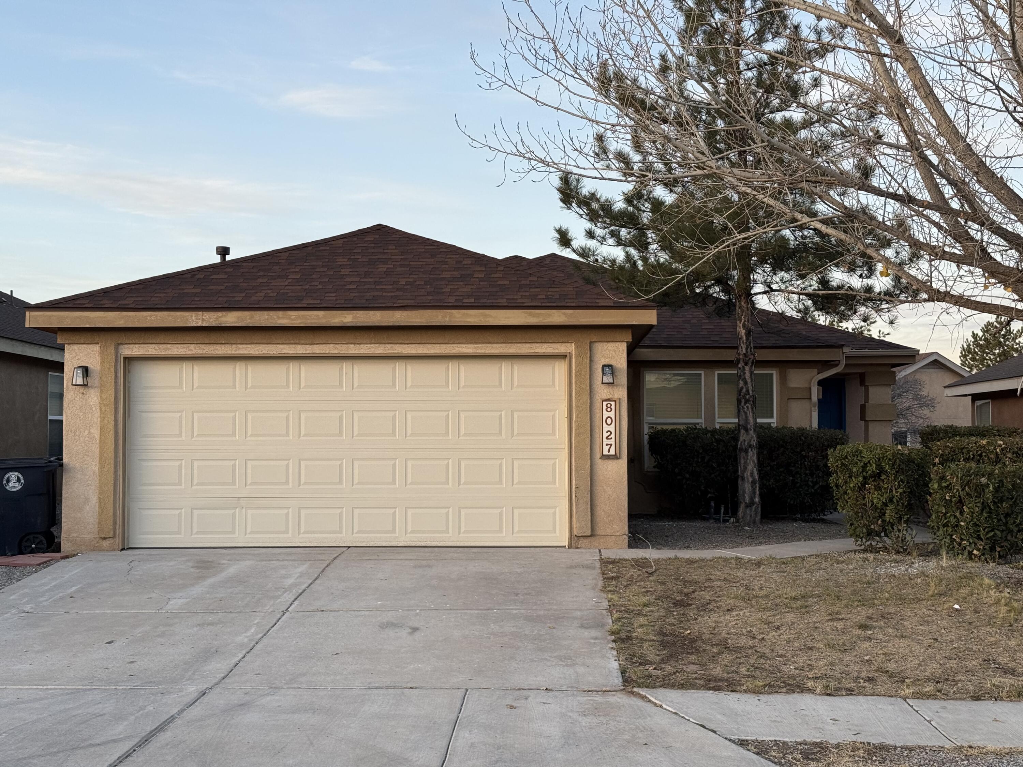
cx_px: 512
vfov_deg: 30.3
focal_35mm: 48
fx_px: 1419
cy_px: 384
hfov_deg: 39.7
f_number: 1.78
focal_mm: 6.76
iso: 50
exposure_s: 1/166
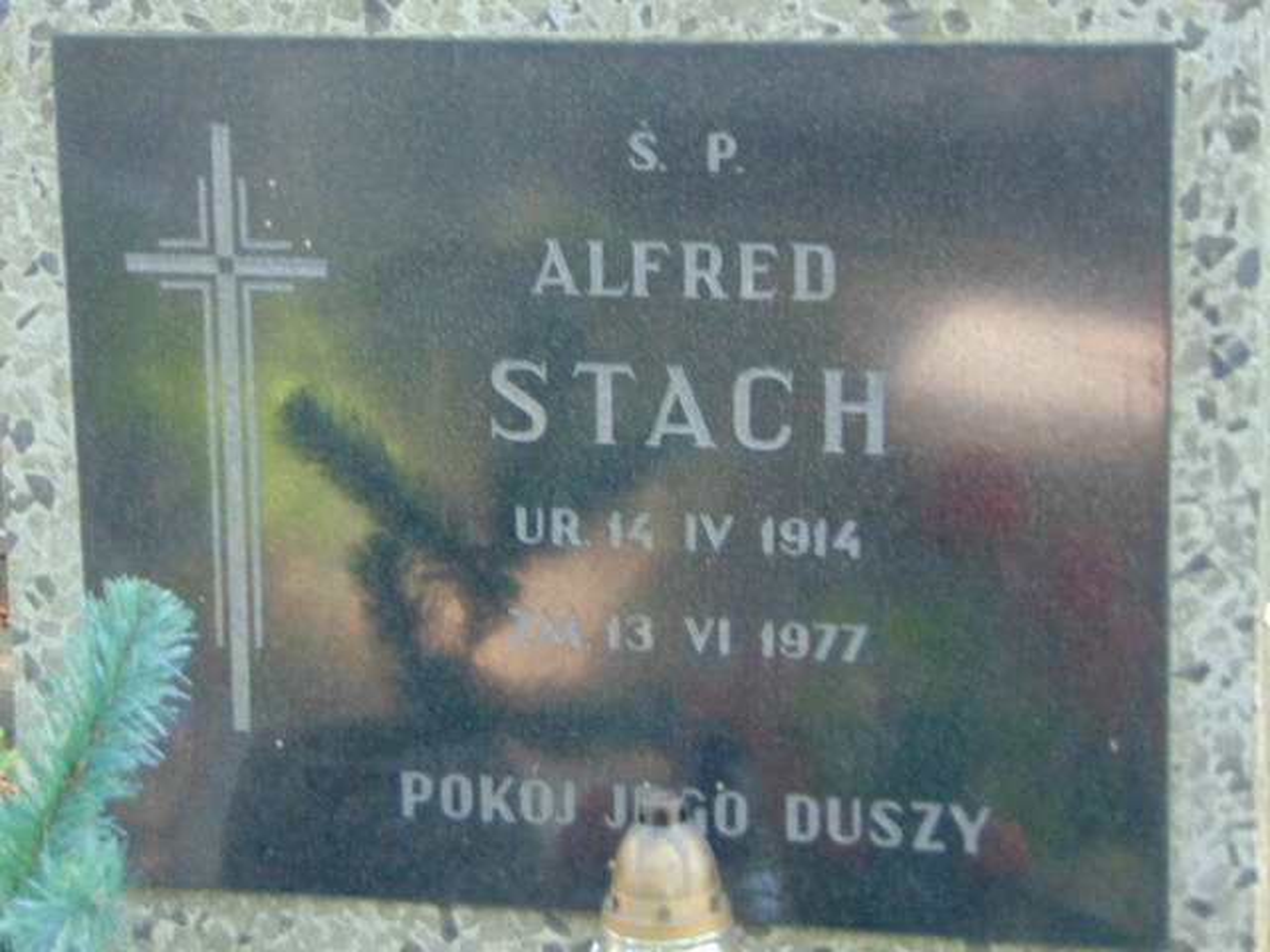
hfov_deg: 18.2
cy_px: 476
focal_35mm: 108
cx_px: 635
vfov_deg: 13.7
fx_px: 3962
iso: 400
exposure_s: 1/25
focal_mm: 19.4
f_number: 3.9
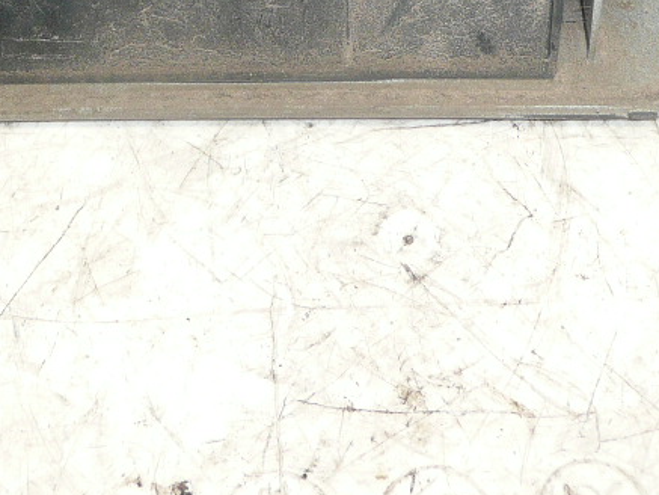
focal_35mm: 82
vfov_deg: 17.0
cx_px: 264
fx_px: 1561
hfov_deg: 23.8
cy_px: -139
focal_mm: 4.6
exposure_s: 1/60
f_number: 3.3
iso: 100
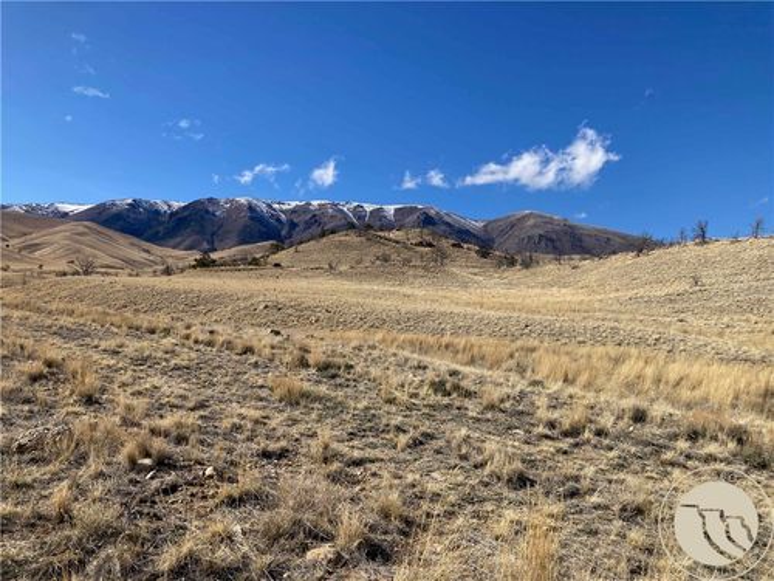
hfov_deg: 63.4
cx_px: 387
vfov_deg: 49.7
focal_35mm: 28
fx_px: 626
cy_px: 290
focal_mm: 3.99
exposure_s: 1/2433
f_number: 1.8
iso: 20
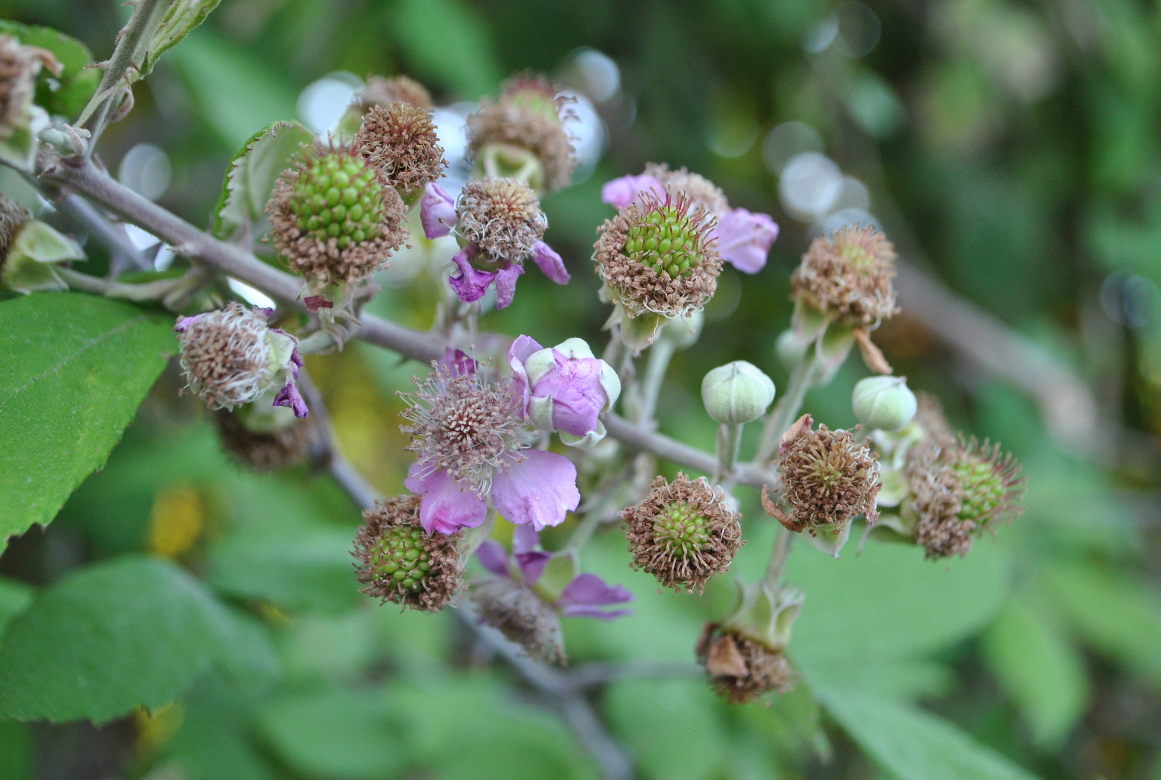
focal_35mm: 55
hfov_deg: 36.2
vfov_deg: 24.7
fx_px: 1778
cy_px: 398
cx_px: 577
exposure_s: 1/60
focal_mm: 34
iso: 400
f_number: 5
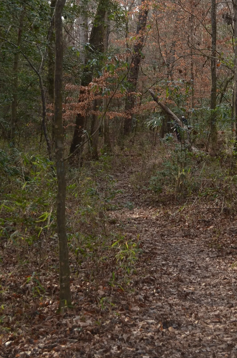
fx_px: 791
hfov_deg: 17.0
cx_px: 155
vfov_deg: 25.3
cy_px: 100
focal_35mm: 80
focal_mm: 35
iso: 200
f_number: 5
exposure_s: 1/200
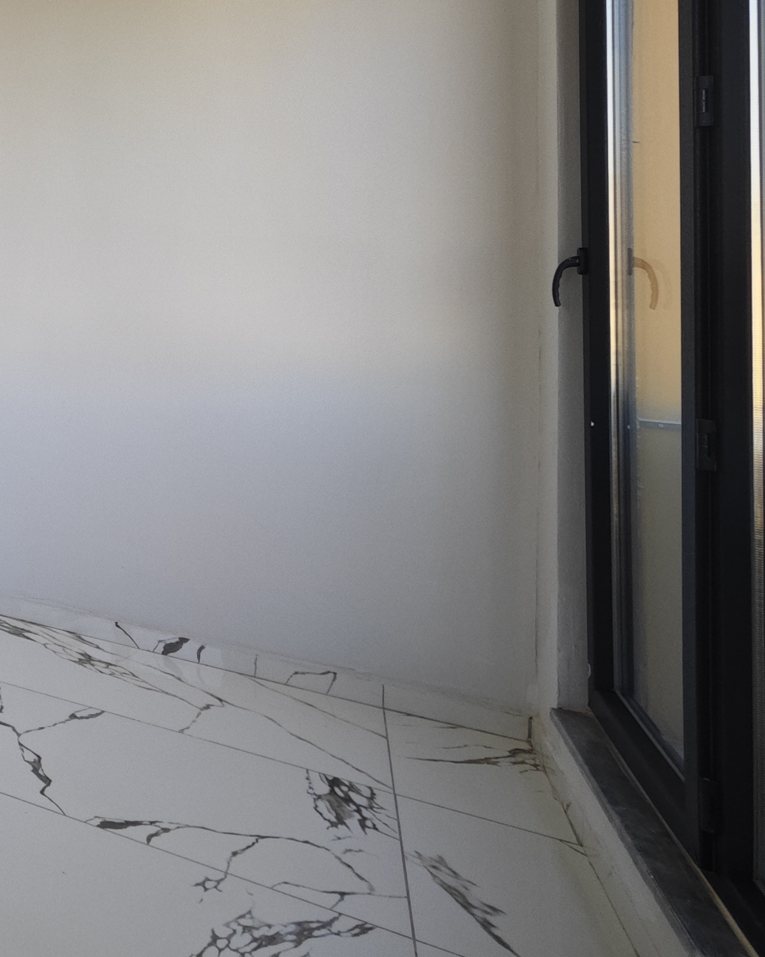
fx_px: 906
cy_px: 222
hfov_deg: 28.8
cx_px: -383
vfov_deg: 52.8
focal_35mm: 32
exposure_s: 1/120
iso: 80
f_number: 1.8
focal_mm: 2.03
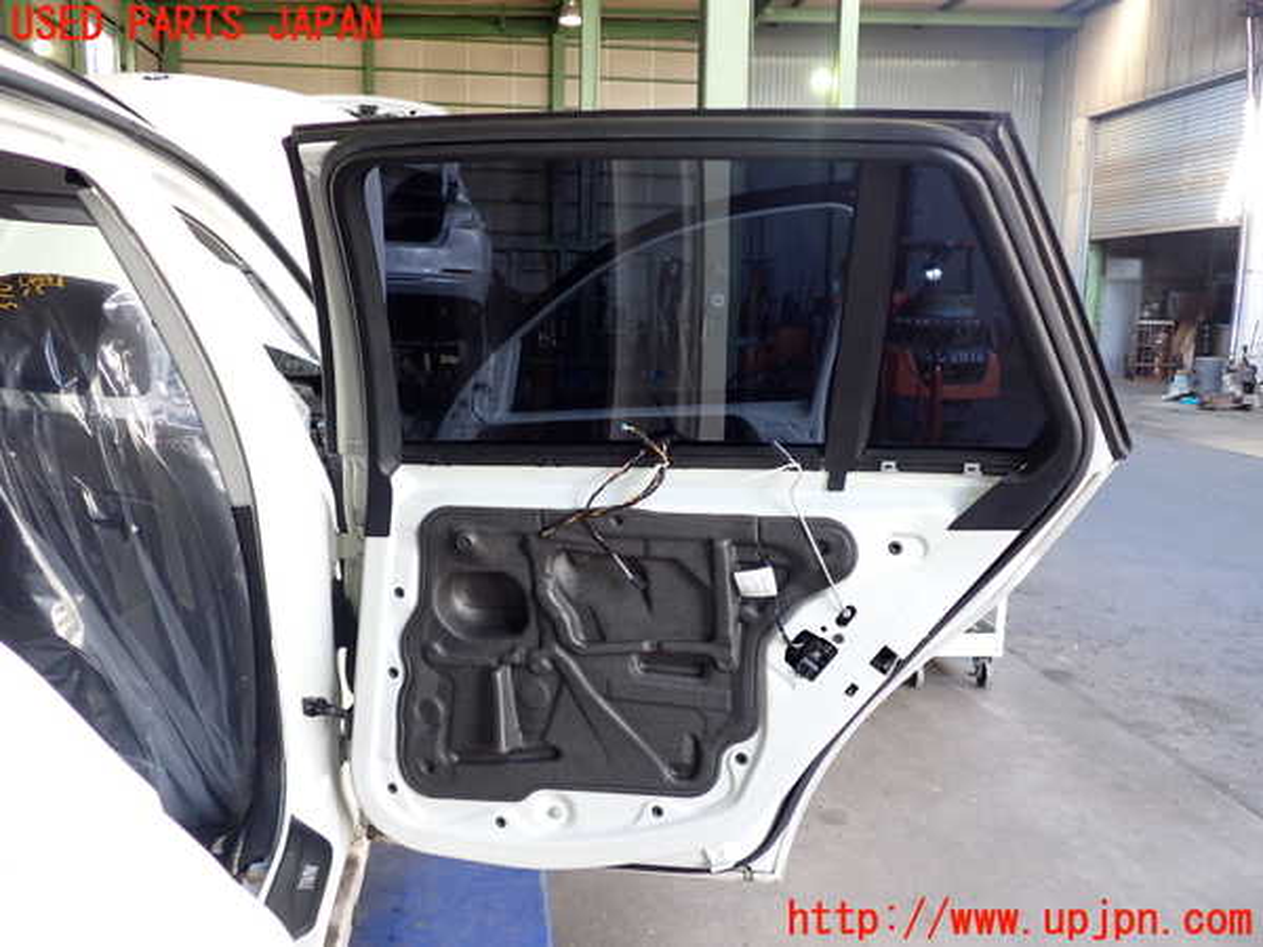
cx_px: 632
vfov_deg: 46.8
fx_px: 1095
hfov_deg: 60.0
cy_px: 474
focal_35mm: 30
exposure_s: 1/60
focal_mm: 5.4
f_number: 2.3
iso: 200
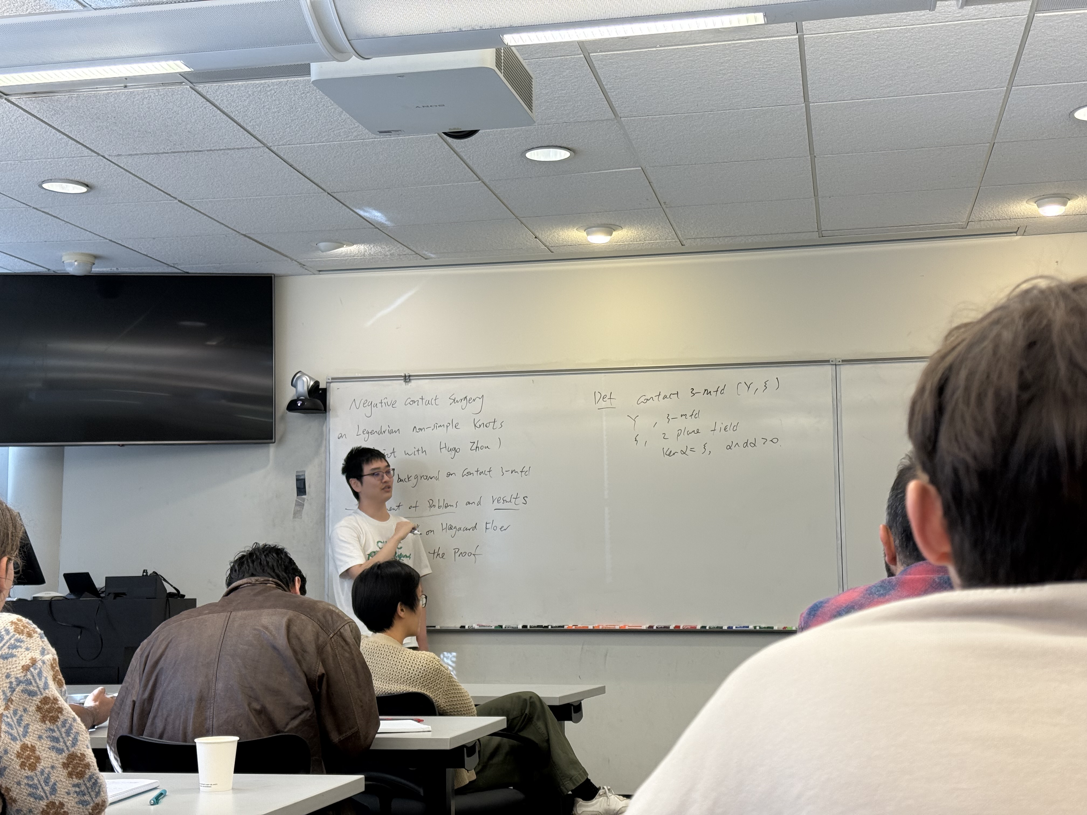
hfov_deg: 39.7
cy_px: 408
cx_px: 544
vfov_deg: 30.3
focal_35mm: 48
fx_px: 1507
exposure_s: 1/120
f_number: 1.78
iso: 125
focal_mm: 6.76
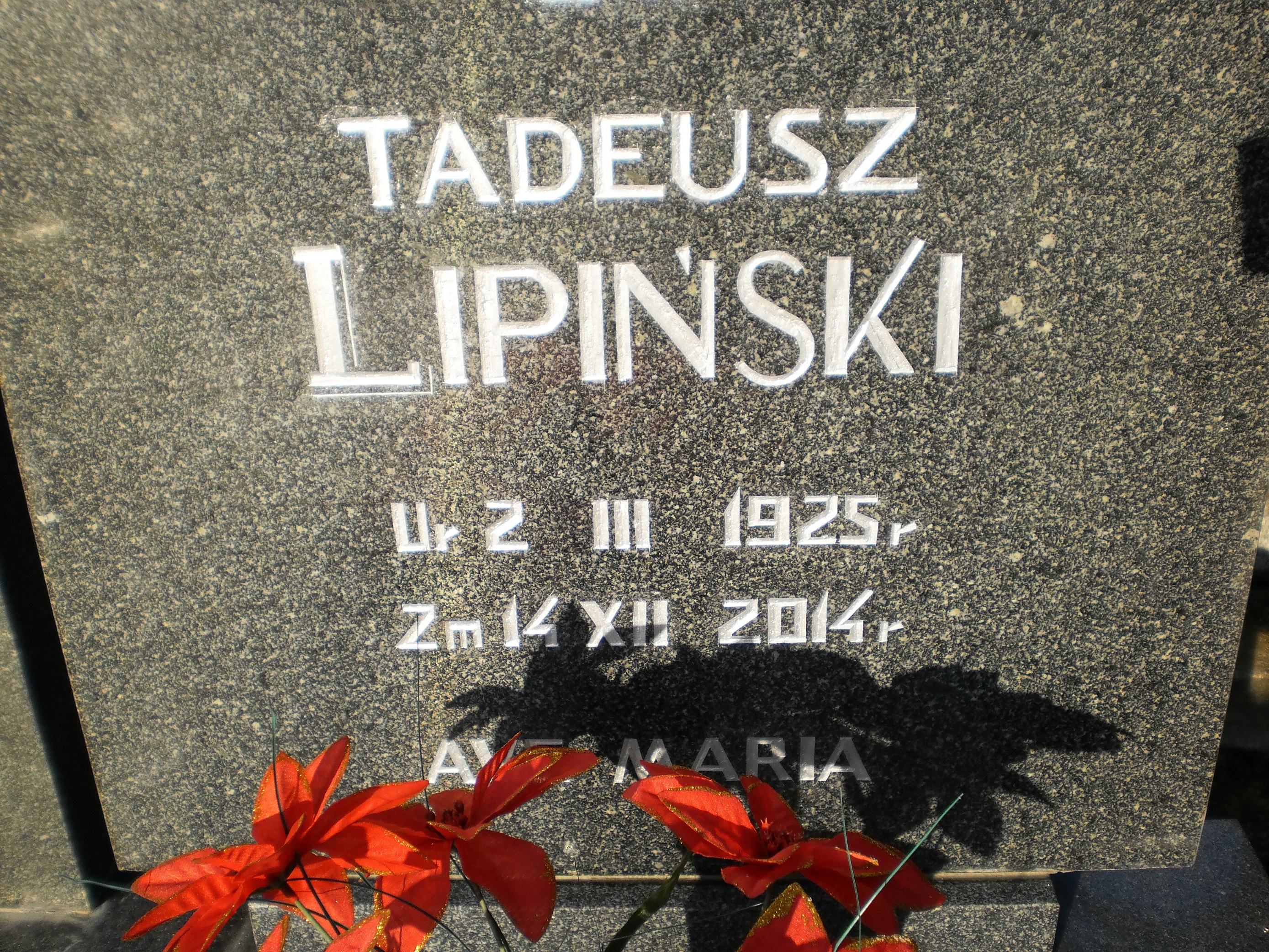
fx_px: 1320
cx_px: 634
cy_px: 476
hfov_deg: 51.4
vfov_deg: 39.7
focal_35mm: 36
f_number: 3.1
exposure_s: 1/400
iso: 100
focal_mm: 6.3
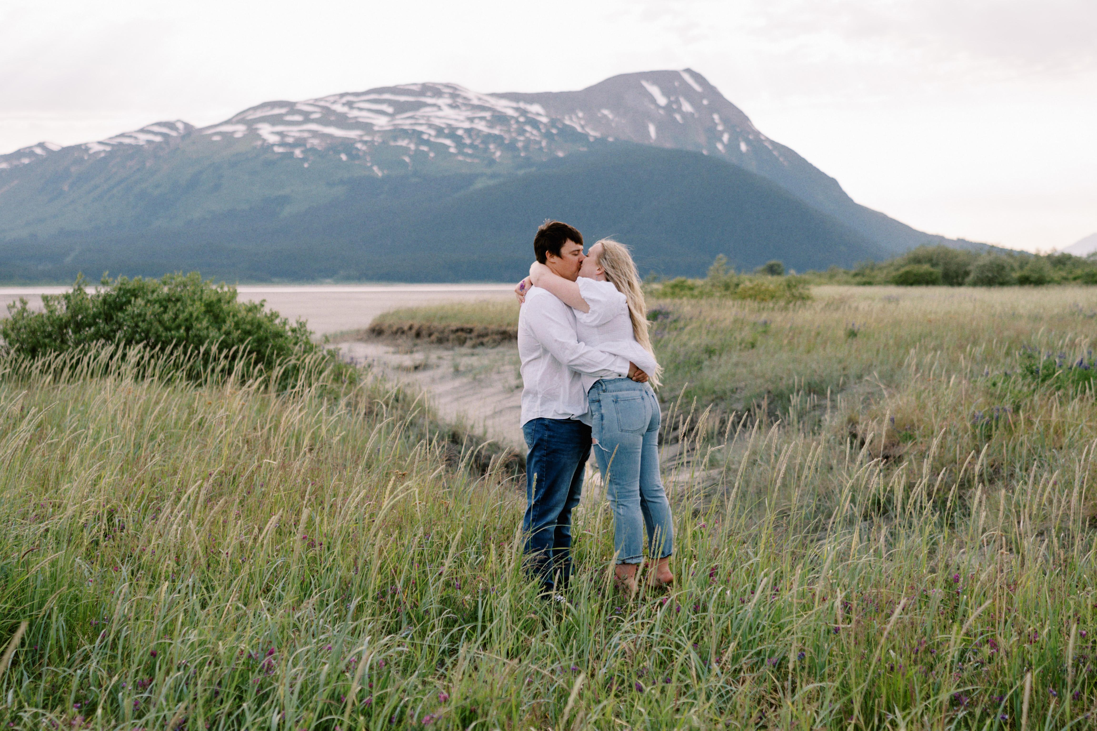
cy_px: 366
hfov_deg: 38.2
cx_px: 548
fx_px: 1584
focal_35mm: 52
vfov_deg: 26.0
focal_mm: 35
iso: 50
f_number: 1.8
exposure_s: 1/1250
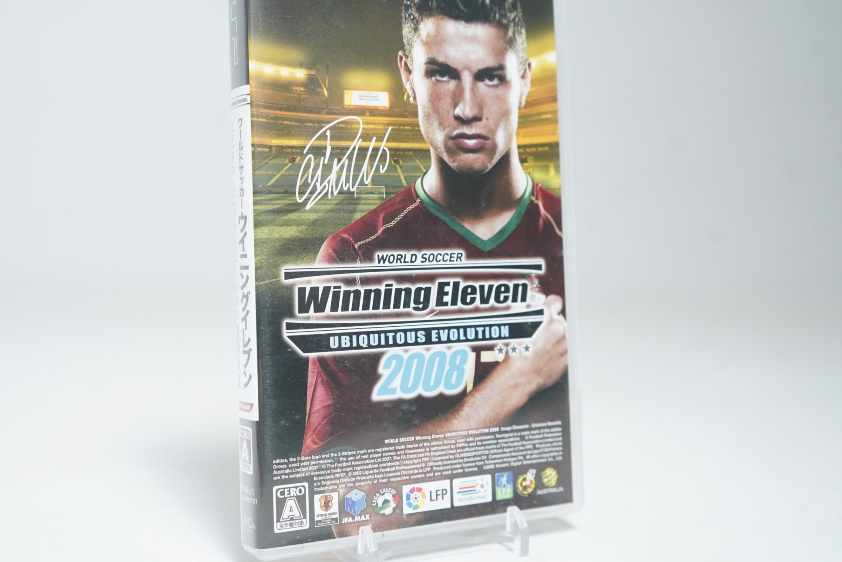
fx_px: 1053
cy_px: 231
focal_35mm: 45
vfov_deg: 29.8
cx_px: 413
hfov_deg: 43.6
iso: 1600
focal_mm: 34
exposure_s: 1/40
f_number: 5
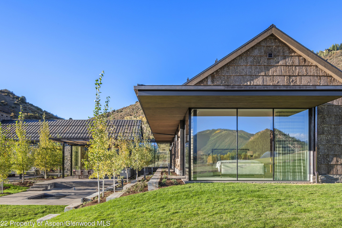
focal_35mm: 25
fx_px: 238
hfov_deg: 71.5
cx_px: 166
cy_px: 115
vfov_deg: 51.3
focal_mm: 24
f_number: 10
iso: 100
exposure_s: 1/100
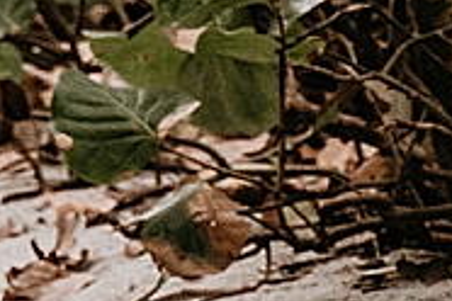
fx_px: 5285
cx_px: -812
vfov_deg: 3.2
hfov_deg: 4.7
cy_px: -348
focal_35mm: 421
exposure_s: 1/200
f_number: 2.8
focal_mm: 56
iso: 1250
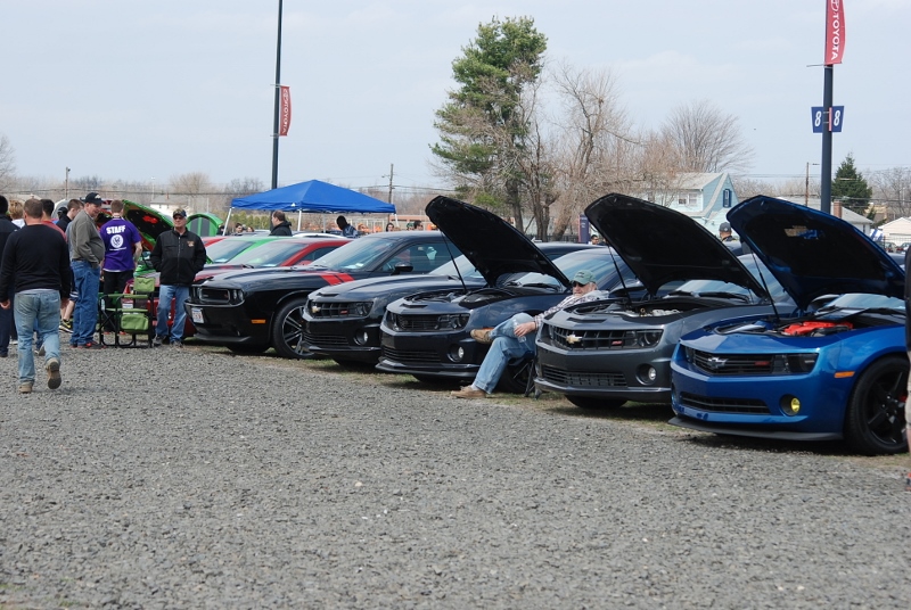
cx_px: 456
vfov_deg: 13.1
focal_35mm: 105
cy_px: 305
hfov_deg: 19.4
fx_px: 2661
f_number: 5.6
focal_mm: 70
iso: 180
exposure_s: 1/500
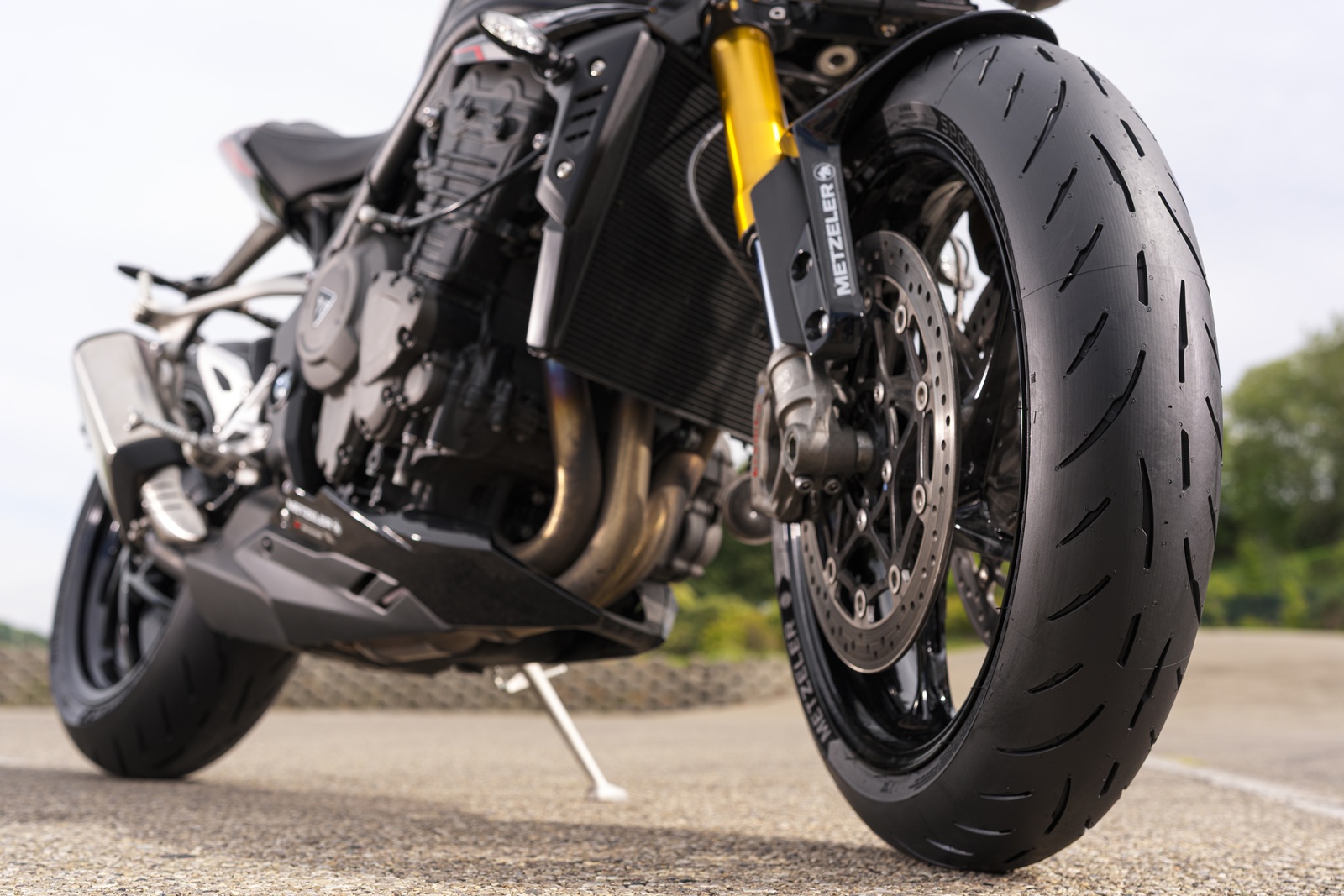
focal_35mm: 40
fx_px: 1493
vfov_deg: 33.4
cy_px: 448
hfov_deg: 48.5
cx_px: 672
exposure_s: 1/640
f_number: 5
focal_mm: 40
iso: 125
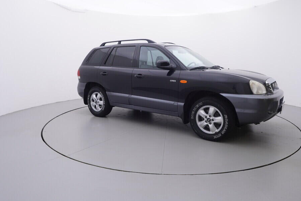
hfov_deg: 70.3
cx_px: 153
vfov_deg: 50.2
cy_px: 89
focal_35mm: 26
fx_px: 214
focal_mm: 15
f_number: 5
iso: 200
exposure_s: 1/80
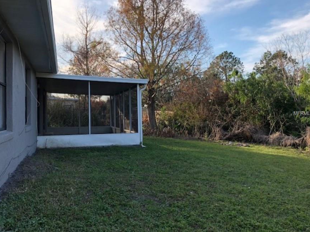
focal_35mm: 33
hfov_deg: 55.1
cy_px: 114
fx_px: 296
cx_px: 133
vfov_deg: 43.0
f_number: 1.8
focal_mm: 3.99
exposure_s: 1/475
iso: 20
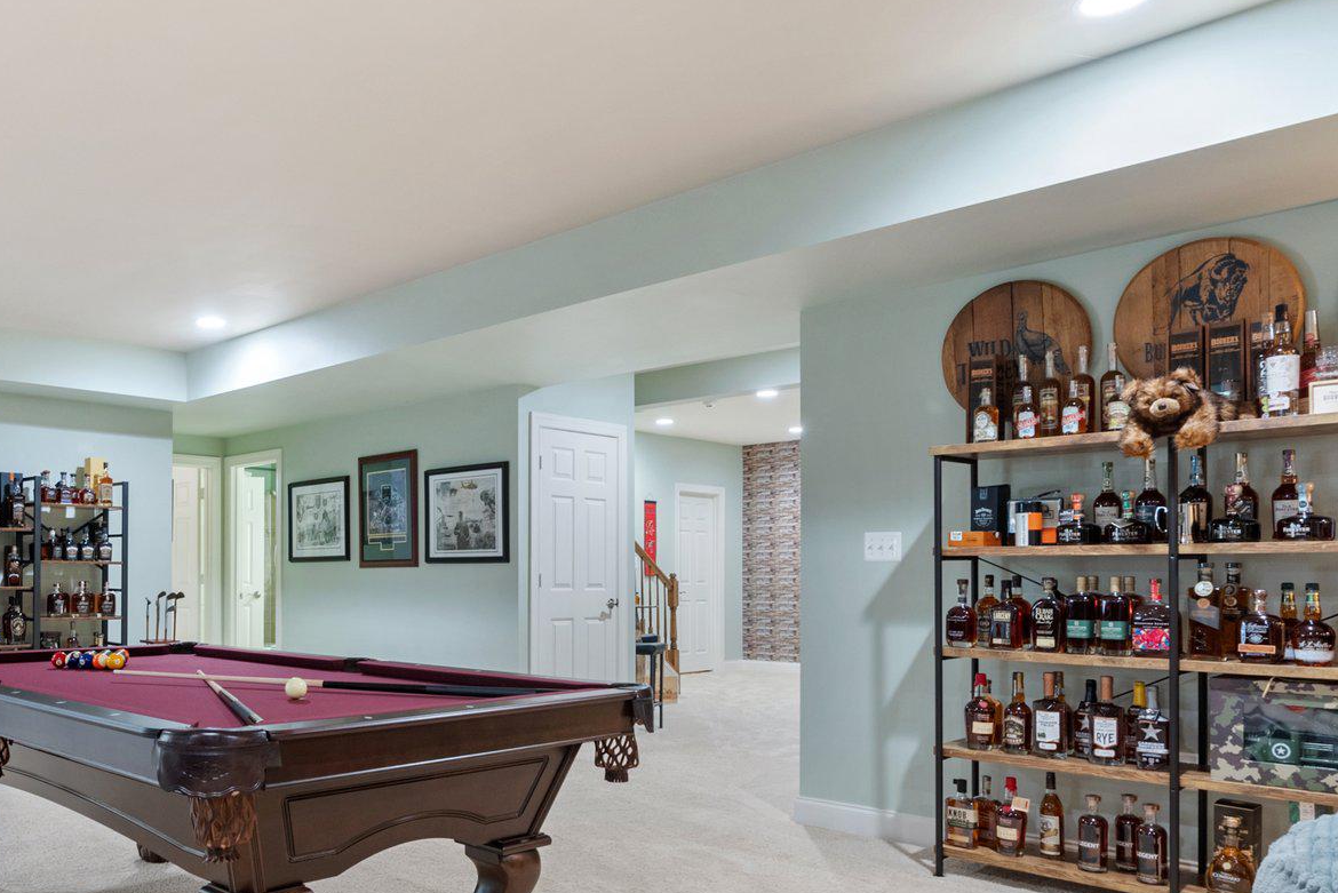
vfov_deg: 46.2
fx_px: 1041
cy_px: 529
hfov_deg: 63.1
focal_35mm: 28
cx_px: 406
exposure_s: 1.6
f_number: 8
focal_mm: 16
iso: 640
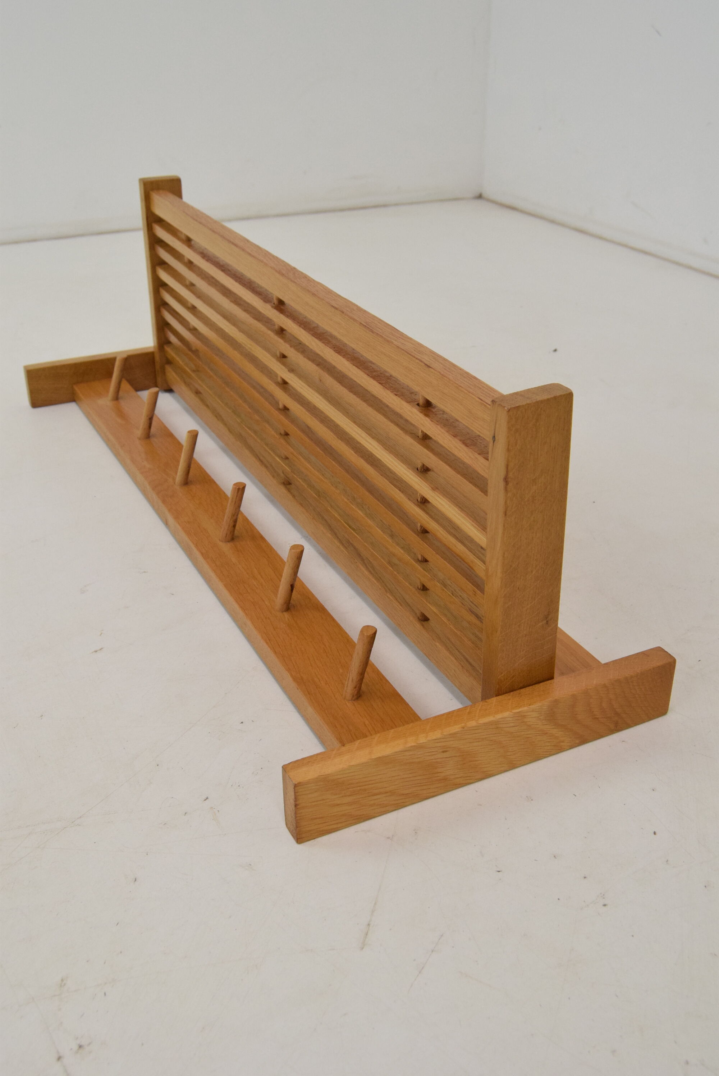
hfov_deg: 36.9
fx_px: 1076
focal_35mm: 36
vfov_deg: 53.1
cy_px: 538
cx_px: 360
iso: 1600
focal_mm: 24
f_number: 8
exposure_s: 1/250
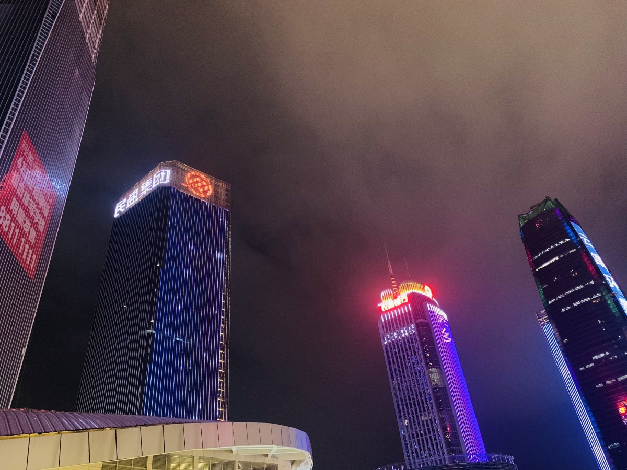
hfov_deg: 67.3
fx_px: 471
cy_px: 235
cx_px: 314
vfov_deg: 53.1
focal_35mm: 26
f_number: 1.8
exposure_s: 1/20
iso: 640
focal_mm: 4.25
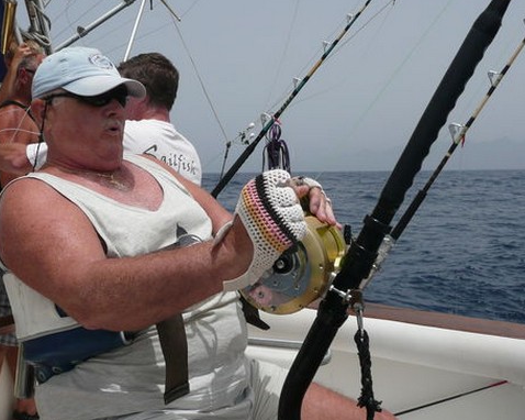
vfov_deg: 41.0
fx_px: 559
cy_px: 176
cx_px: 213
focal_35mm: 36
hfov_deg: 50.0
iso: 100
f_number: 8
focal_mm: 4.6
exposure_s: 1/400
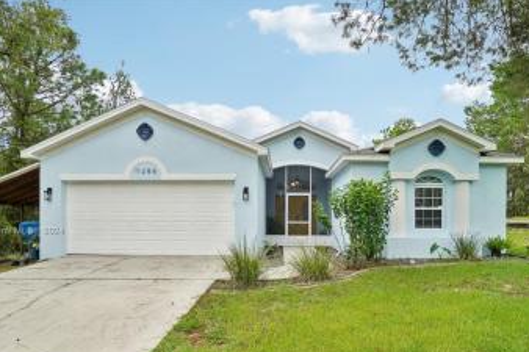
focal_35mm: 20
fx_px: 294
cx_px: 275
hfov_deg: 84.0
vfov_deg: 60.6
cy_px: 232
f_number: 8
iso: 400
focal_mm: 10
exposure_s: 1/500
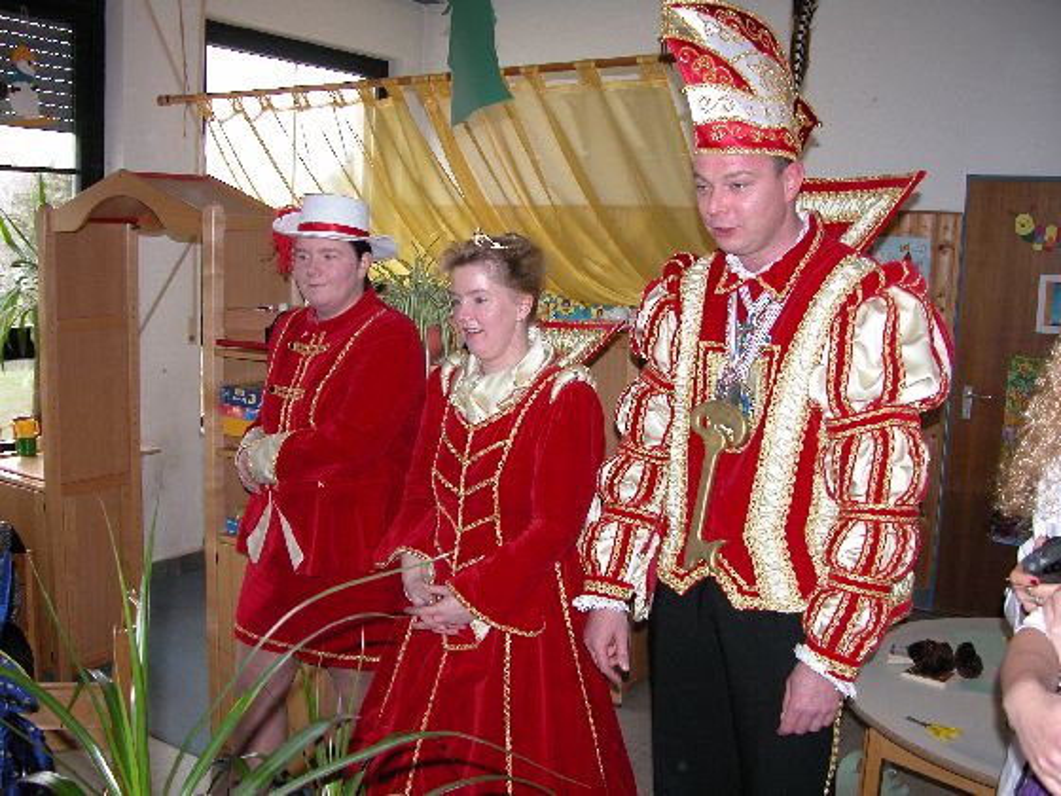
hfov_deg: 52.6
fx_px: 1073
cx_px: 530
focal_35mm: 35
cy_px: 398
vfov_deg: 40.7
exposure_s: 1/60
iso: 200
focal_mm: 8.9
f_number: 2.8
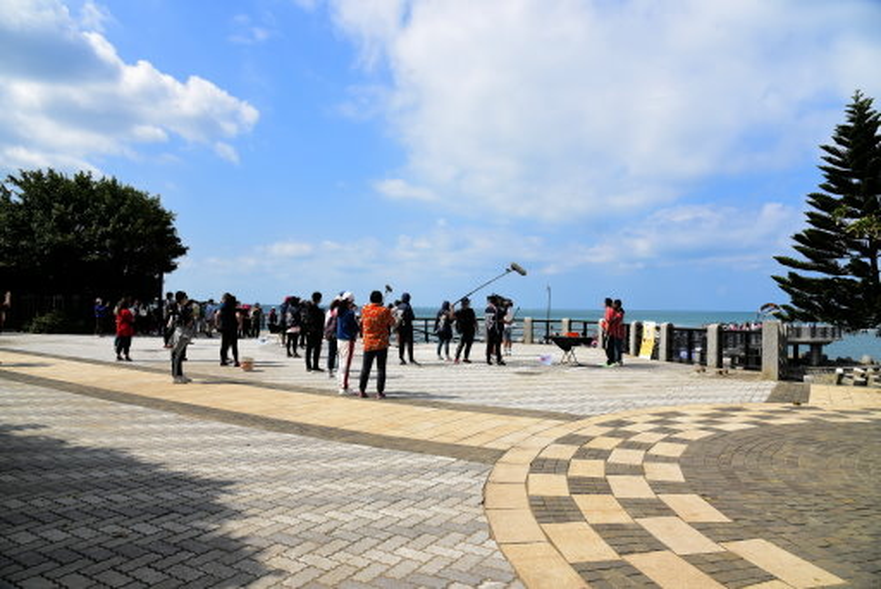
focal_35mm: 24
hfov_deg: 73.7
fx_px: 588
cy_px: 294
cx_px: 440
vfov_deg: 53.2
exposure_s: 1/250
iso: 100
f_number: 8
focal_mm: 24
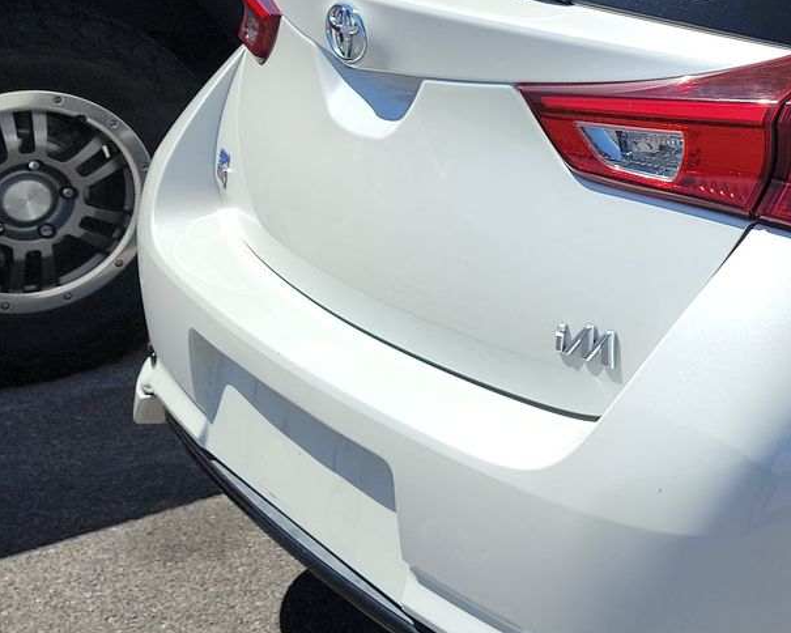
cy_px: 152
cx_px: 960
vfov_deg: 24.3
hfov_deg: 26.8
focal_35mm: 62
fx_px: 1451
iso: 50
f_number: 1.8
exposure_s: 1/1049
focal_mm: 6.7
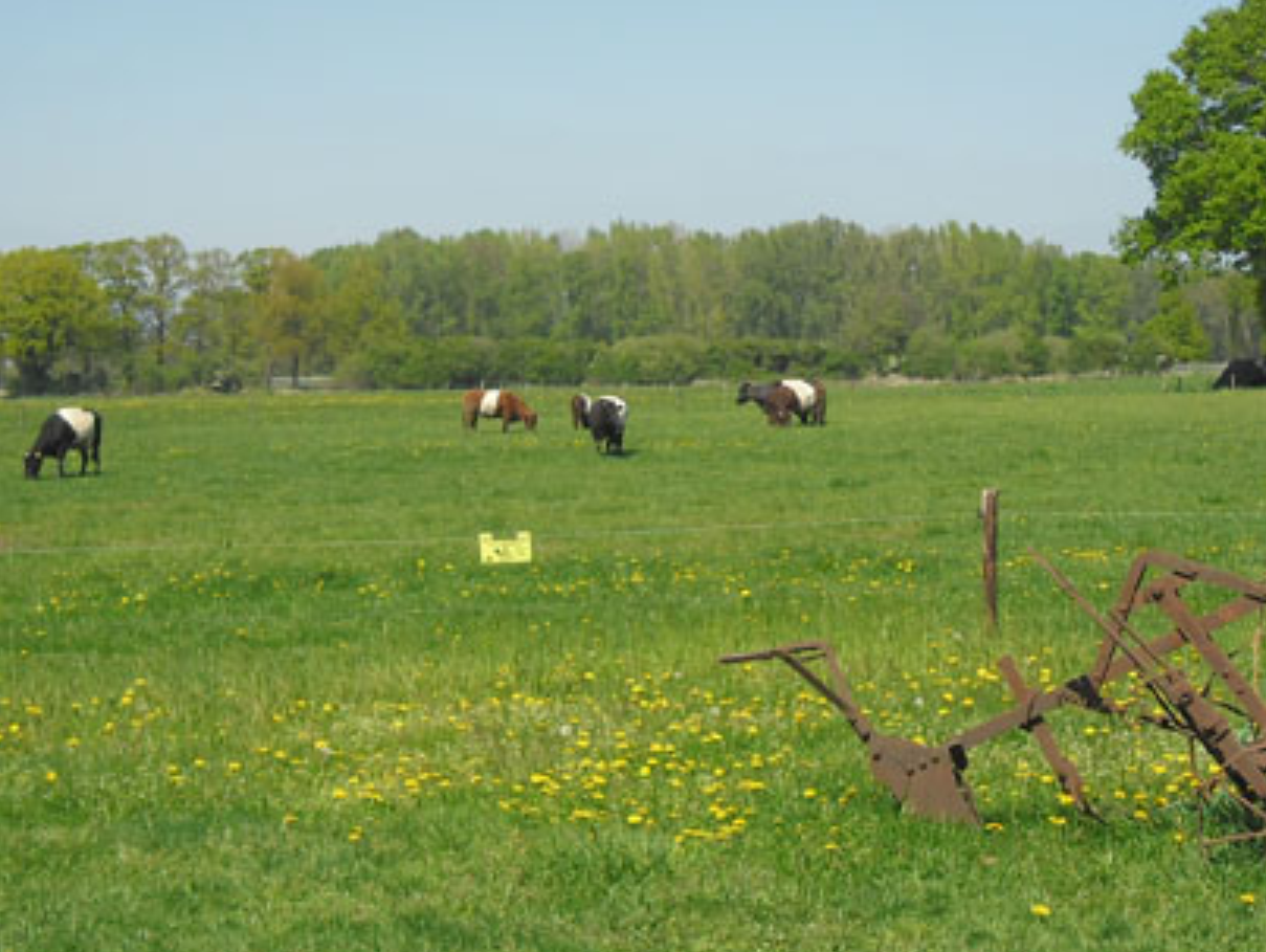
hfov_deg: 33.2
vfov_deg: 25.3
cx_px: 603
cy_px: 449
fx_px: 2123
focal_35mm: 58
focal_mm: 9.3
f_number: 5
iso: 80
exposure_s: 1/394
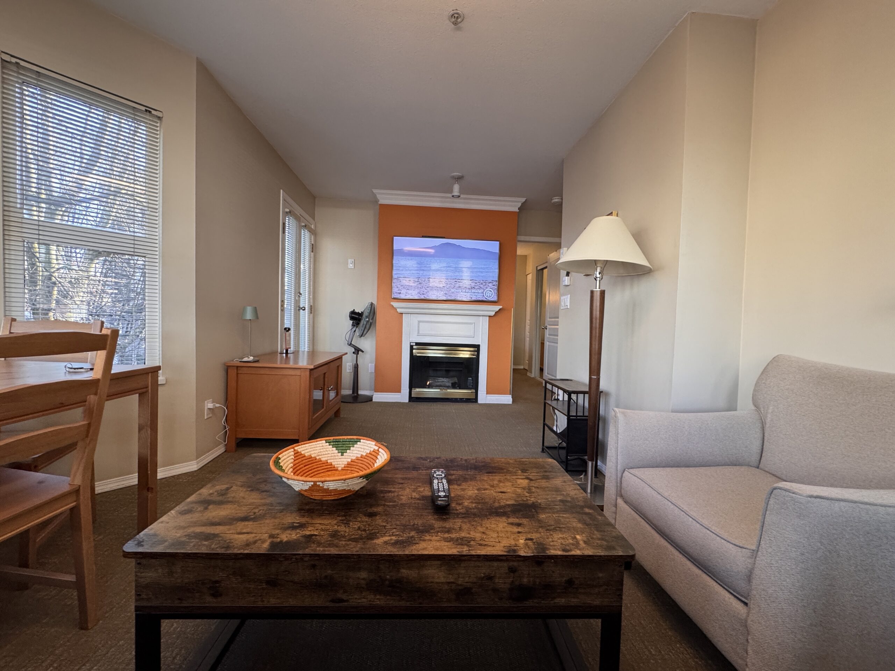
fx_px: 362
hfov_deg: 102.1
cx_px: 448
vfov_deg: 85.7
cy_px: 336
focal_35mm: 14
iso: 250
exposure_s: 1/120
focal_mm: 2.22
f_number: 2.2
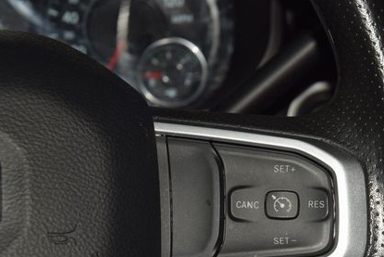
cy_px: 193
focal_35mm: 162
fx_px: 1729
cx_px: 279
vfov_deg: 8.5
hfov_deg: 12.6
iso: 100
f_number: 8
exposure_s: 1/125
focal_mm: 70
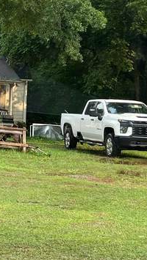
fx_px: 706
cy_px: 35
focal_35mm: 102
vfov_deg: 20.6
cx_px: -101
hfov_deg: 11.2
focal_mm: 4.25
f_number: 1.8
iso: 32
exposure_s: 1/206
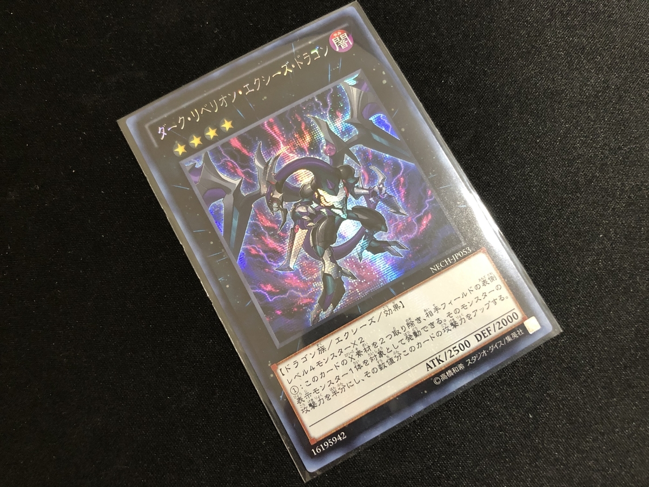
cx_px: 324
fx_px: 525
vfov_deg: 49.7
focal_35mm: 28
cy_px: 244
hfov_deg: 63.4
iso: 100
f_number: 1.8
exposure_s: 1/13
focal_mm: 3.99
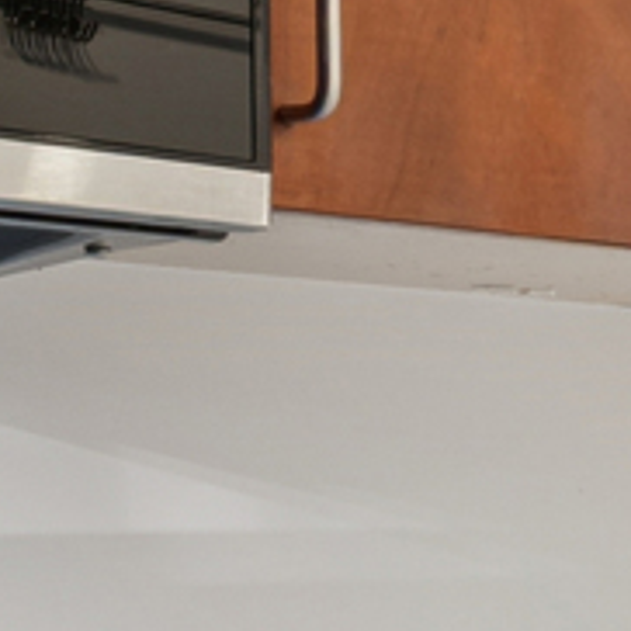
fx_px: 2186
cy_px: 485
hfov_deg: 10.4
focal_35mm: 106
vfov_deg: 16.3
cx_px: 2007
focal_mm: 14
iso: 200
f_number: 11
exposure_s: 1/8
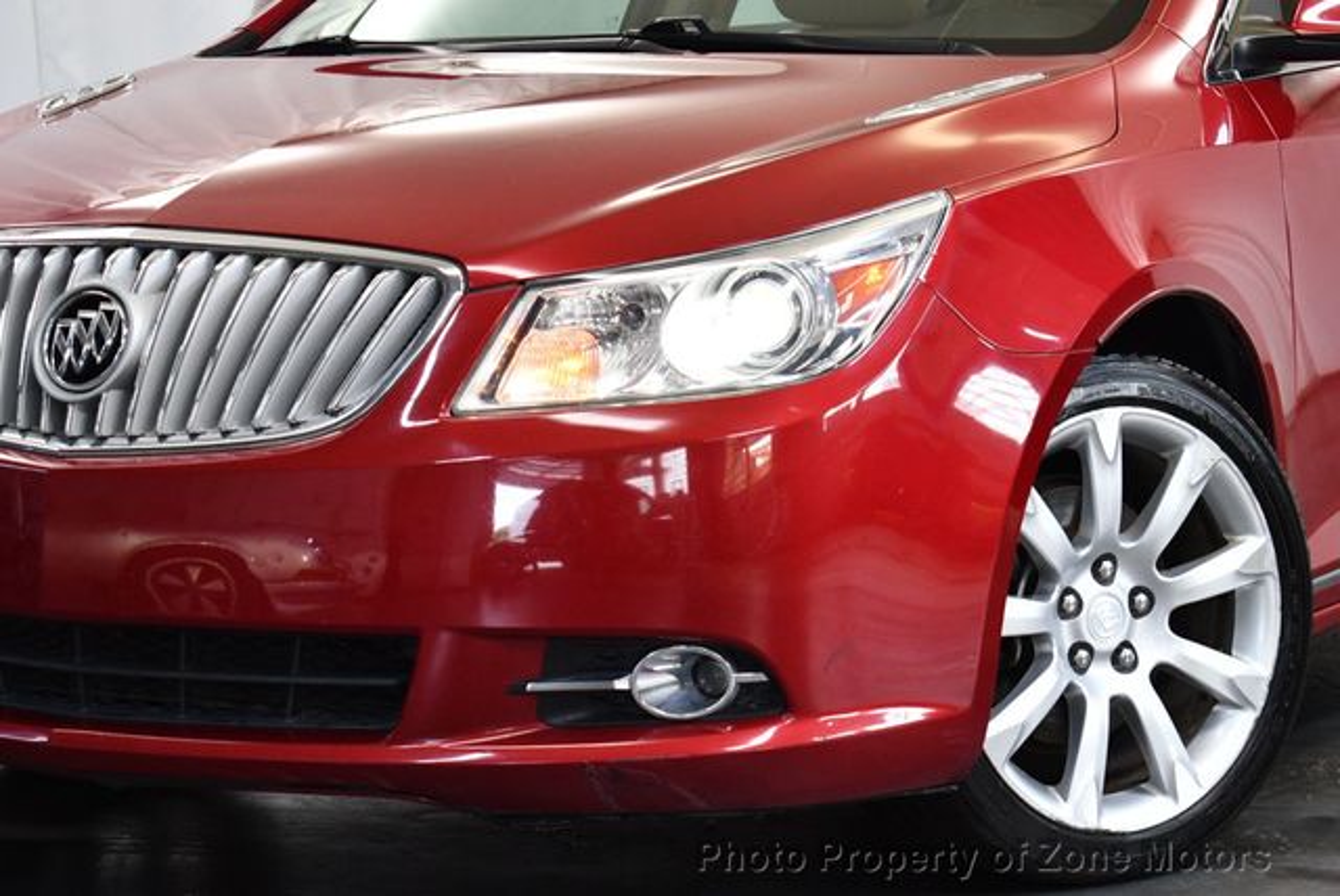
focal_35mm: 104
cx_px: 670
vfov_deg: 13.2
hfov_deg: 19.6
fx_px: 3875
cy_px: 448
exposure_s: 1/125
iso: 1400
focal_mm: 52
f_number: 5.6
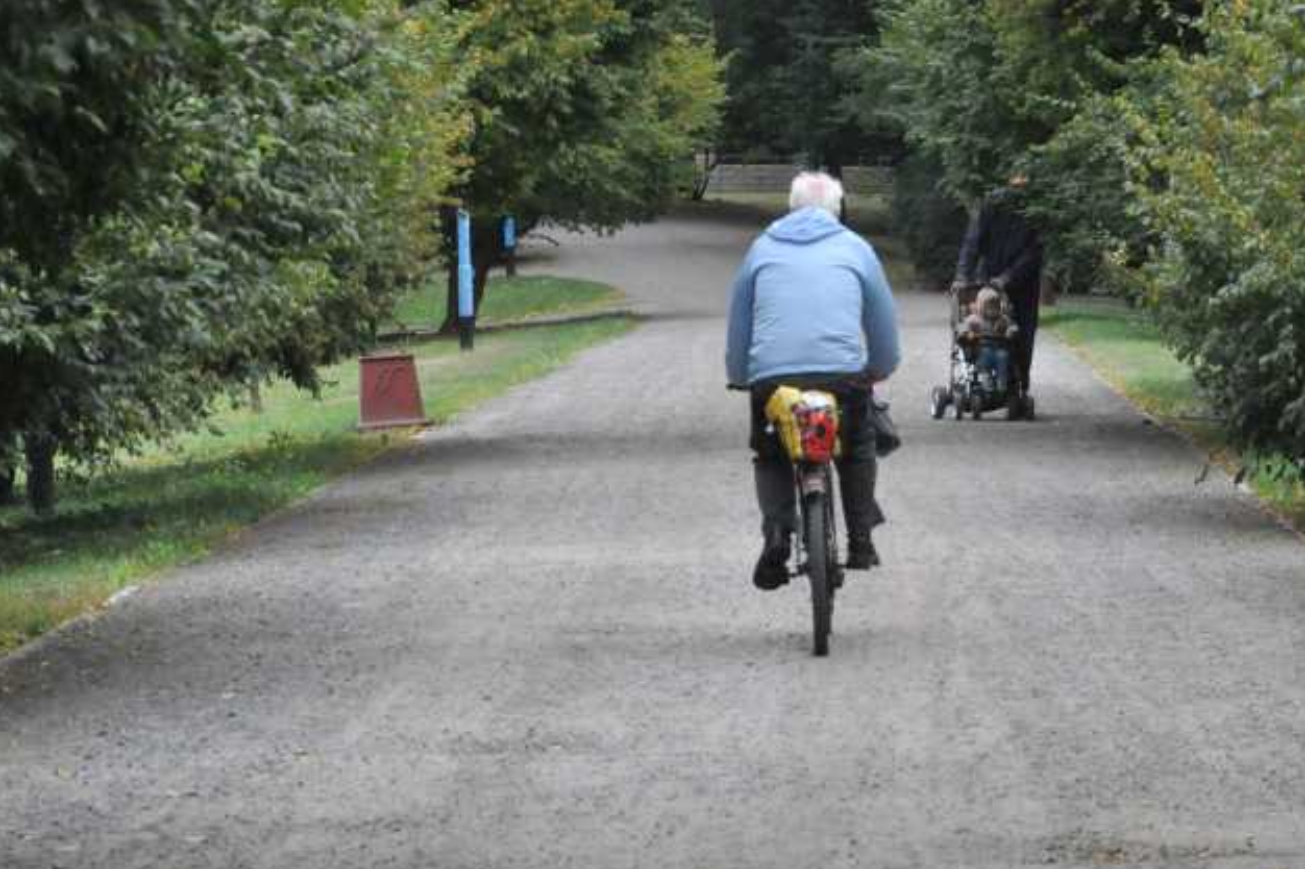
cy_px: 306
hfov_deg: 11.2
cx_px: 826
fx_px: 6661
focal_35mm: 184
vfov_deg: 7.5
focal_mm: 75
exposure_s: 1/800
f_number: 7.1
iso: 2000
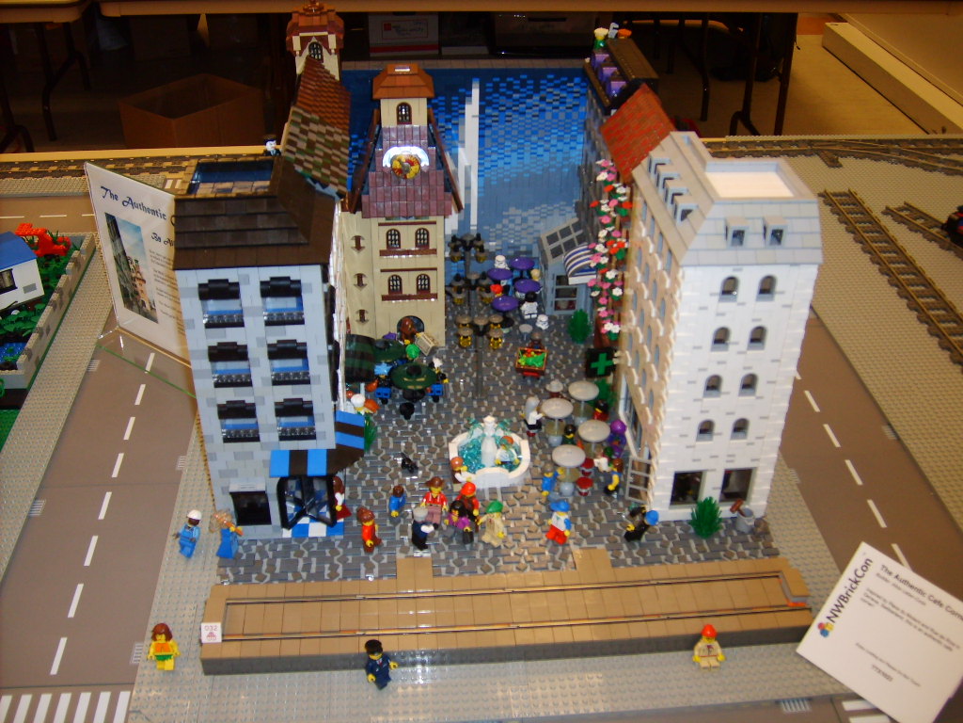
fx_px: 974
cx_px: 482
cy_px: 362
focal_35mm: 35
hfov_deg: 52.6
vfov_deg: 40.7
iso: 100
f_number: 2.8
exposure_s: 1/30
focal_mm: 5.8
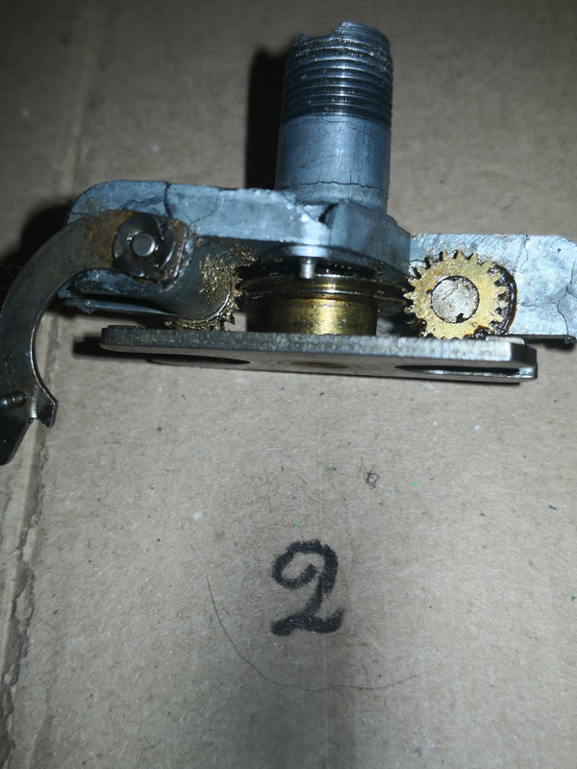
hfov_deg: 40.7
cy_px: 384
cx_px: 288
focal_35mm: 35
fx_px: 778
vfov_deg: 52.6
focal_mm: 3.95
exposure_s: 1/443
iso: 50
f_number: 1.6
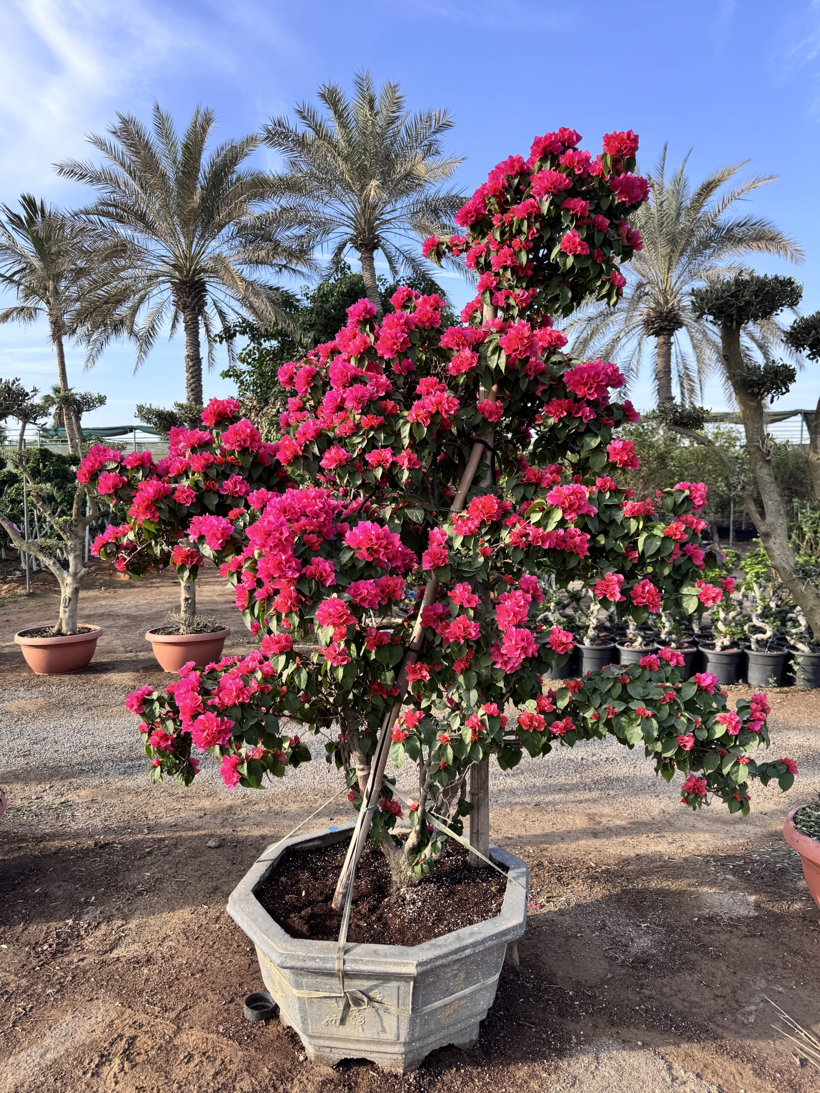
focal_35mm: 24
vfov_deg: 71.6
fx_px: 758
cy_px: 546
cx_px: 410
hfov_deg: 56.8
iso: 80
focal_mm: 6.76
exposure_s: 1/980
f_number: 1.78
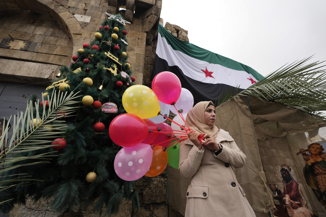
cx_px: 163
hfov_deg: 93.3
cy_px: 108
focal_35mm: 17
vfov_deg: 70.4
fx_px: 154
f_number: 4.5
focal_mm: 17
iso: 200
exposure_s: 1/500
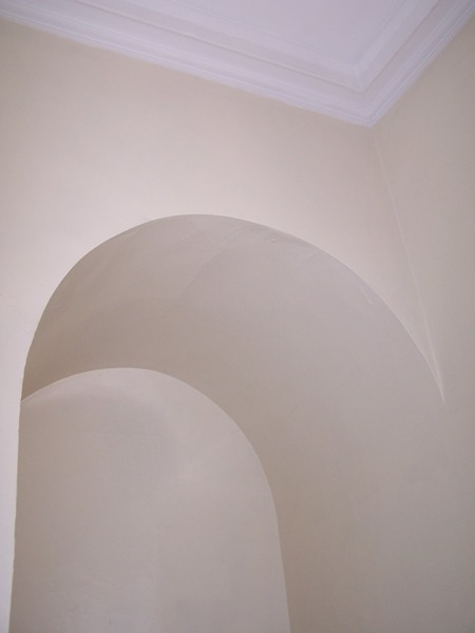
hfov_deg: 37.7
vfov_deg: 49.0
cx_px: 238
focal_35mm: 38
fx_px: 695
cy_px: 316
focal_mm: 6.3
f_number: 2.8
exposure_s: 1/60
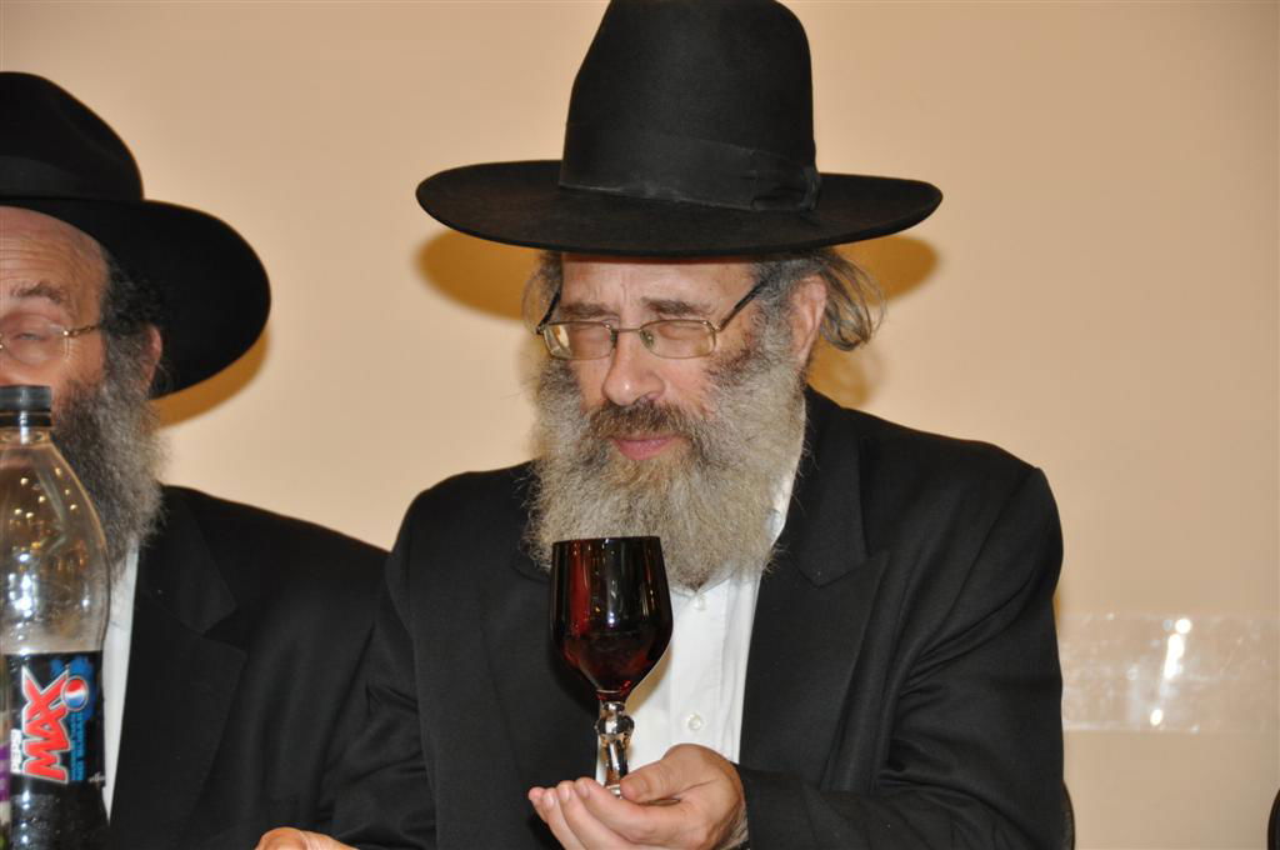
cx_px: 640
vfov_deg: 10.1
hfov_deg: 15.2
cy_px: 425
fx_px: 4794
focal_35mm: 135
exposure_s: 1/60
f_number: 5.3
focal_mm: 90
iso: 800
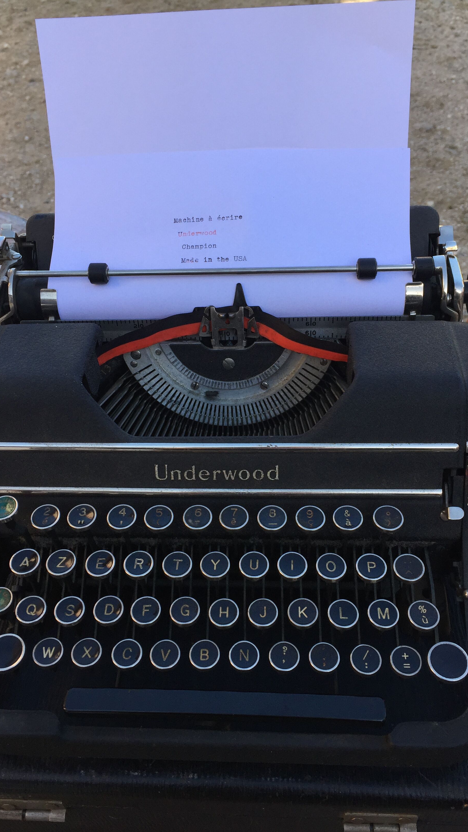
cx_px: 240
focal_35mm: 32
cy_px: 421
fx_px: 706
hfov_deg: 36.7
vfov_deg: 61.0
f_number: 2.2
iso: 32
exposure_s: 1/370
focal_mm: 4.15
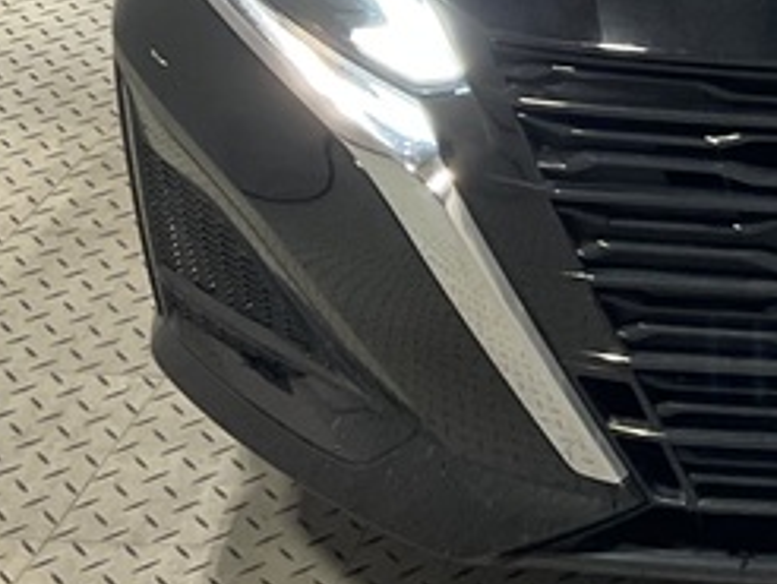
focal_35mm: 113
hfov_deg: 16.4
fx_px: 2539
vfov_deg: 12.8
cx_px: 1014
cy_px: -139
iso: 100
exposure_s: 1/60
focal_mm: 3
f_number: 1.8
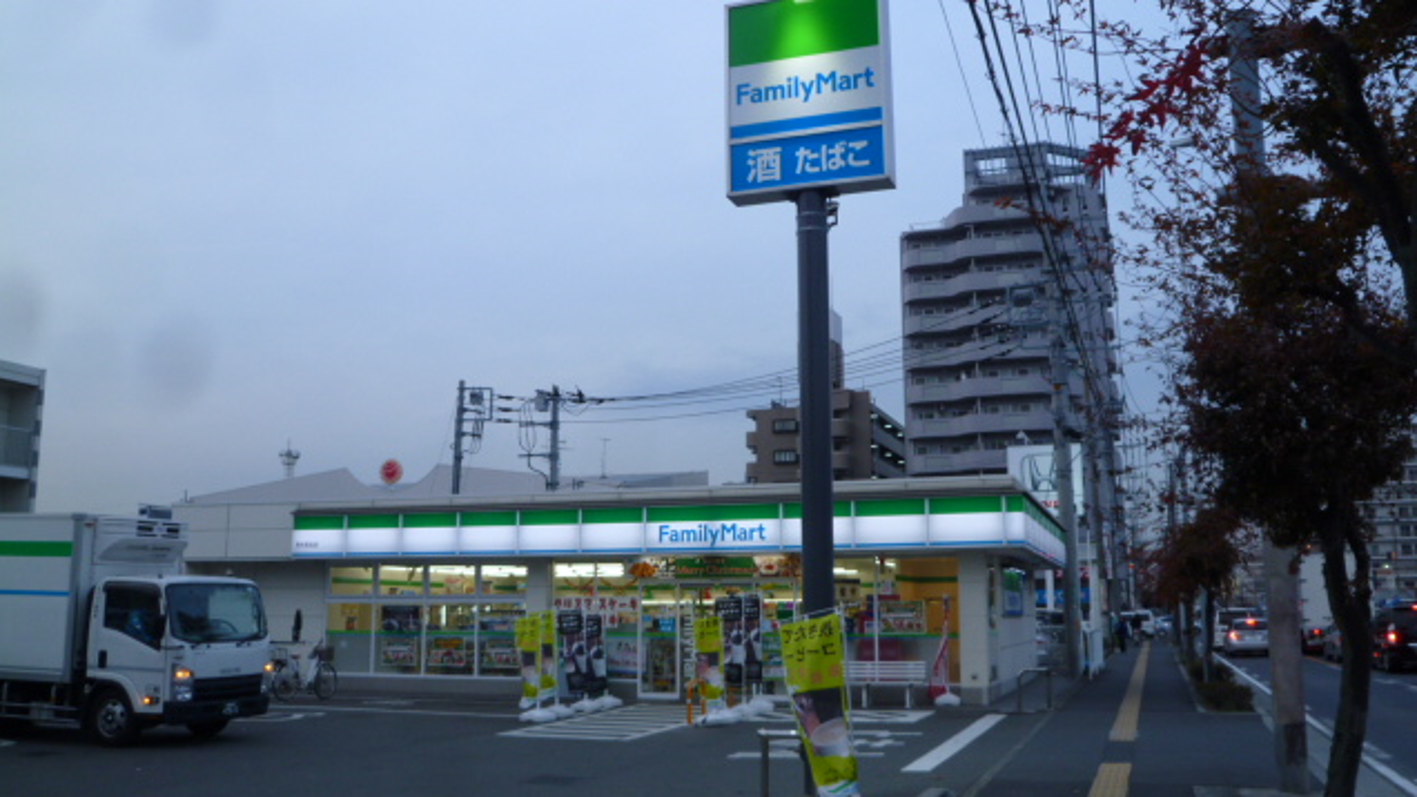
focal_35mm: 34
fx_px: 1278
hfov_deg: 58.0
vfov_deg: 34.7
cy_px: 392
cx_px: 706
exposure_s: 1/60
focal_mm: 5.5
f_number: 3.1
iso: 80
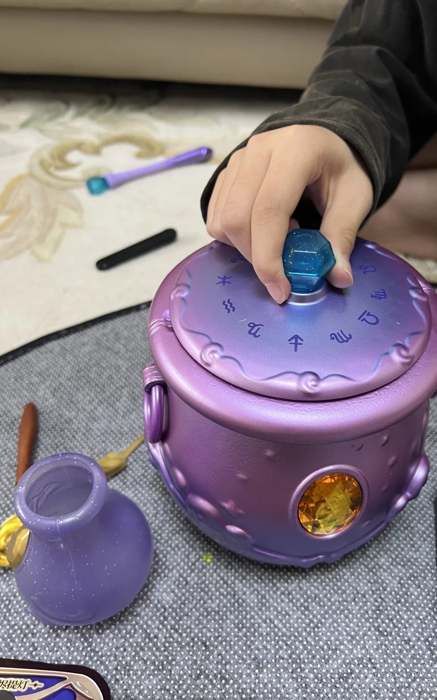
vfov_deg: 66.5
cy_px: 354
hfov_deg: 44.4
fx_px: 533
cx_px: 256
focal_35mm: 28
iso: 125
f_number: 1.5
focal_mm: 5.7
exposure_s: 1/64
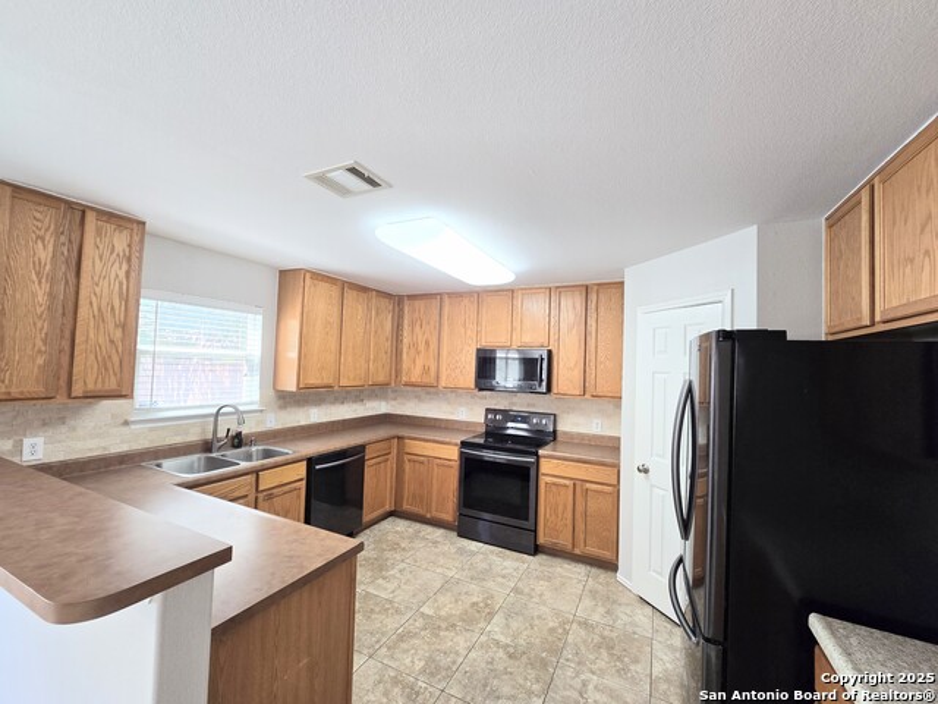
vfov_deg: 89.9
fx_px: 352
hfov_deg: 106.2
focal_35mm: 13
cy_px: 352
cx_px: 469
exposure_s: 1/60
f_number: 2.2
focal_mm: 2.2
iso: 100
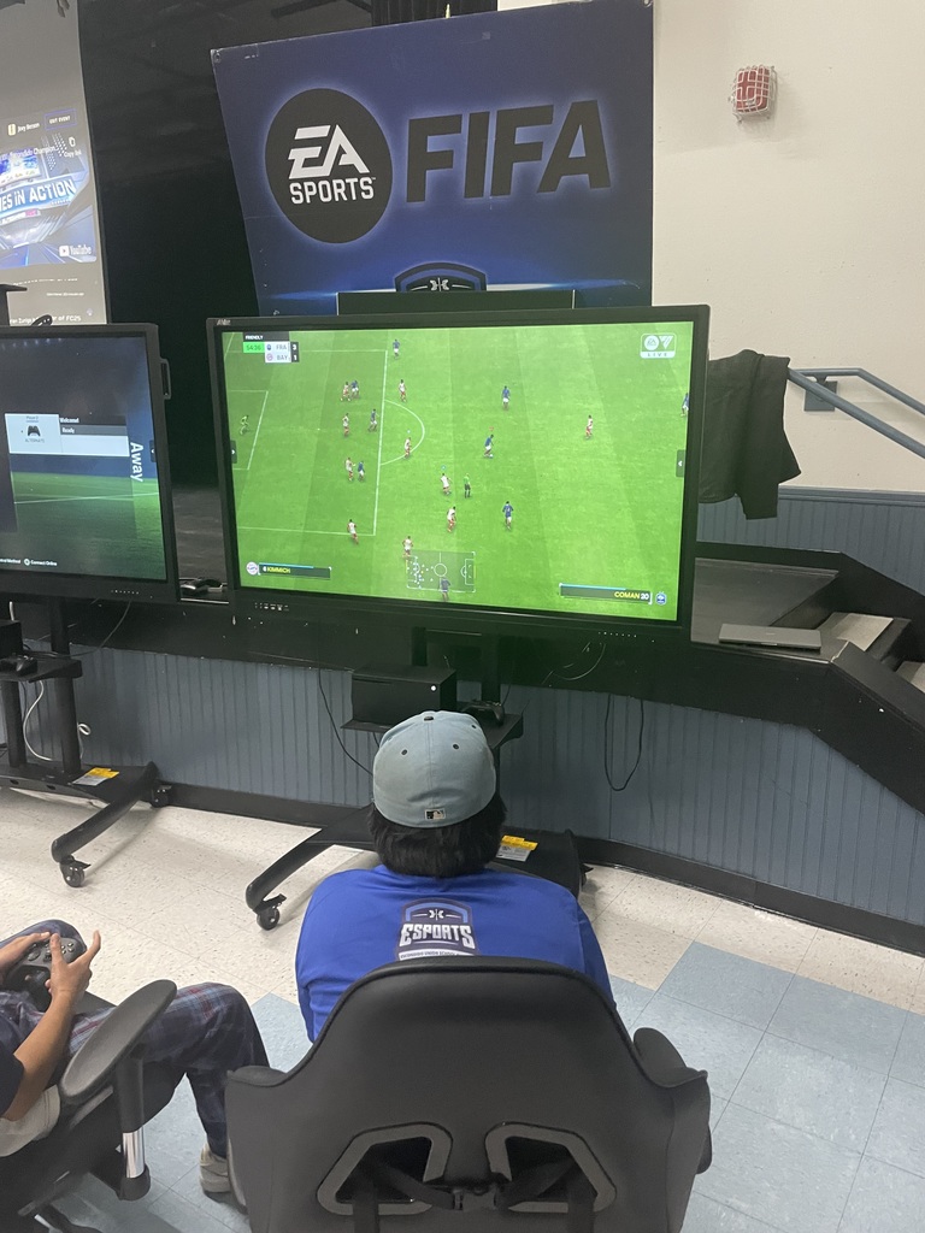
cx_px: 462
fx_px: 926
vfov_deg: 67.3
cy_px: 616
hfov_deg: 53.1
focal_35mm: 26
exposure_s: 1/60
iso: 320
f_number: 1.6
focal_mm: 4.2
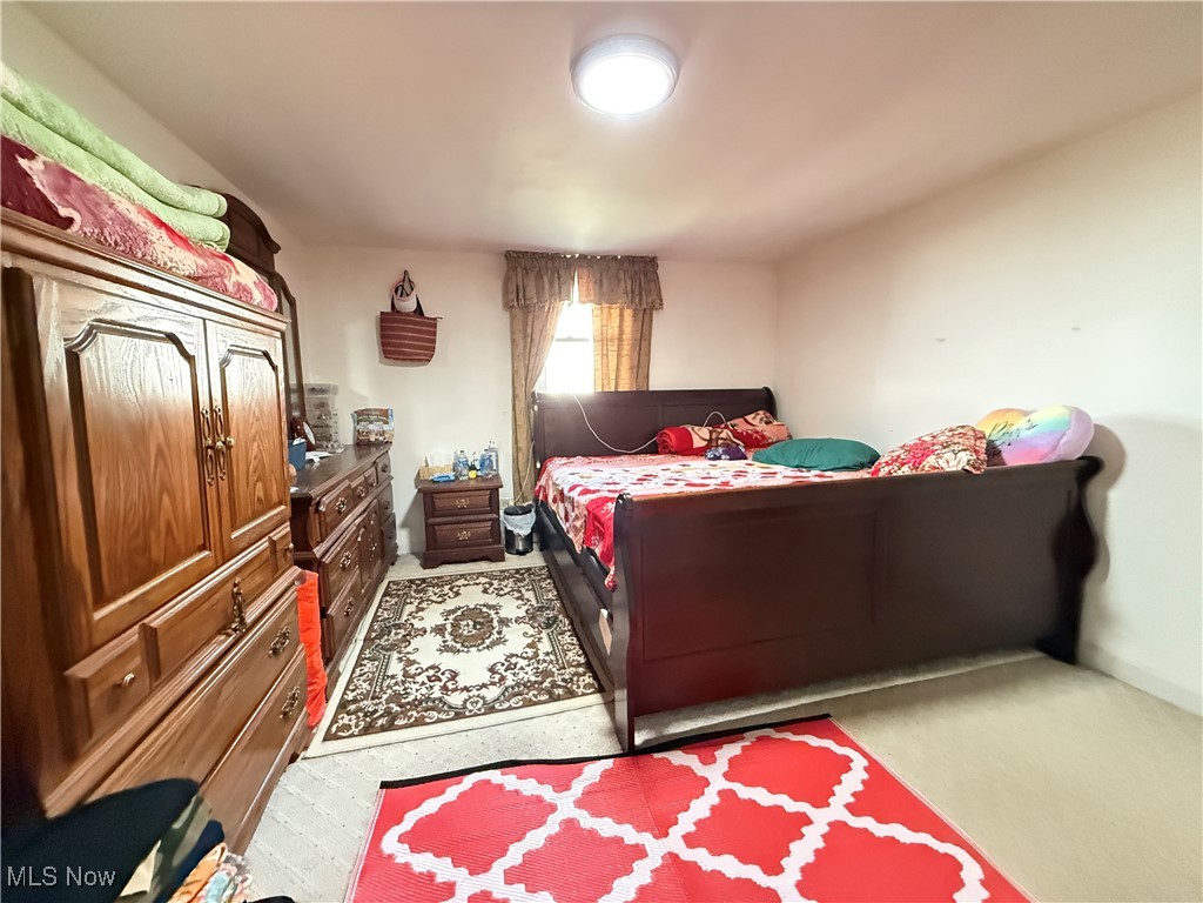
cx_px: 602
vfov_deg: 85.7
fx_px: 487
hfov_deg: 102.1
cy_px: 452
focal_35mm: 14
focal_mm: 2.22
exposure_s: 1/60
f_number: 2.2
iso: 1250
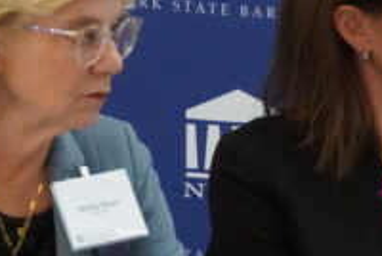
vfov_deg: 2.3
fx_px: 6290
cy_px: 105
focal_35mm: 592
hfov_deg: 3.5
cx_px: 588
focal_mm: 103
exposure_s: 1/160
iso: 6400
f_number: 5.6
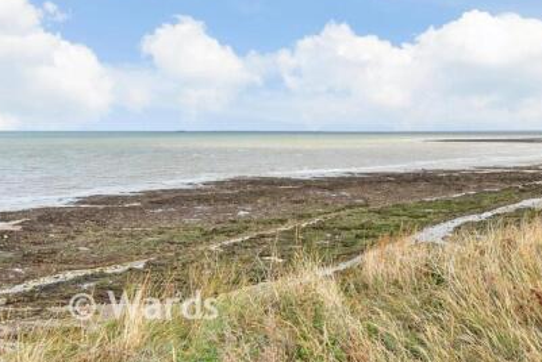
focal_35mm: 49
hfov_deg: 39.9
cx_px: 356
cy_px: 103
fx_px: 738
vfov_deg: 27.3
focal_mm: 20
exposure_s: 1/200
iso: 160
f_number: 6.3
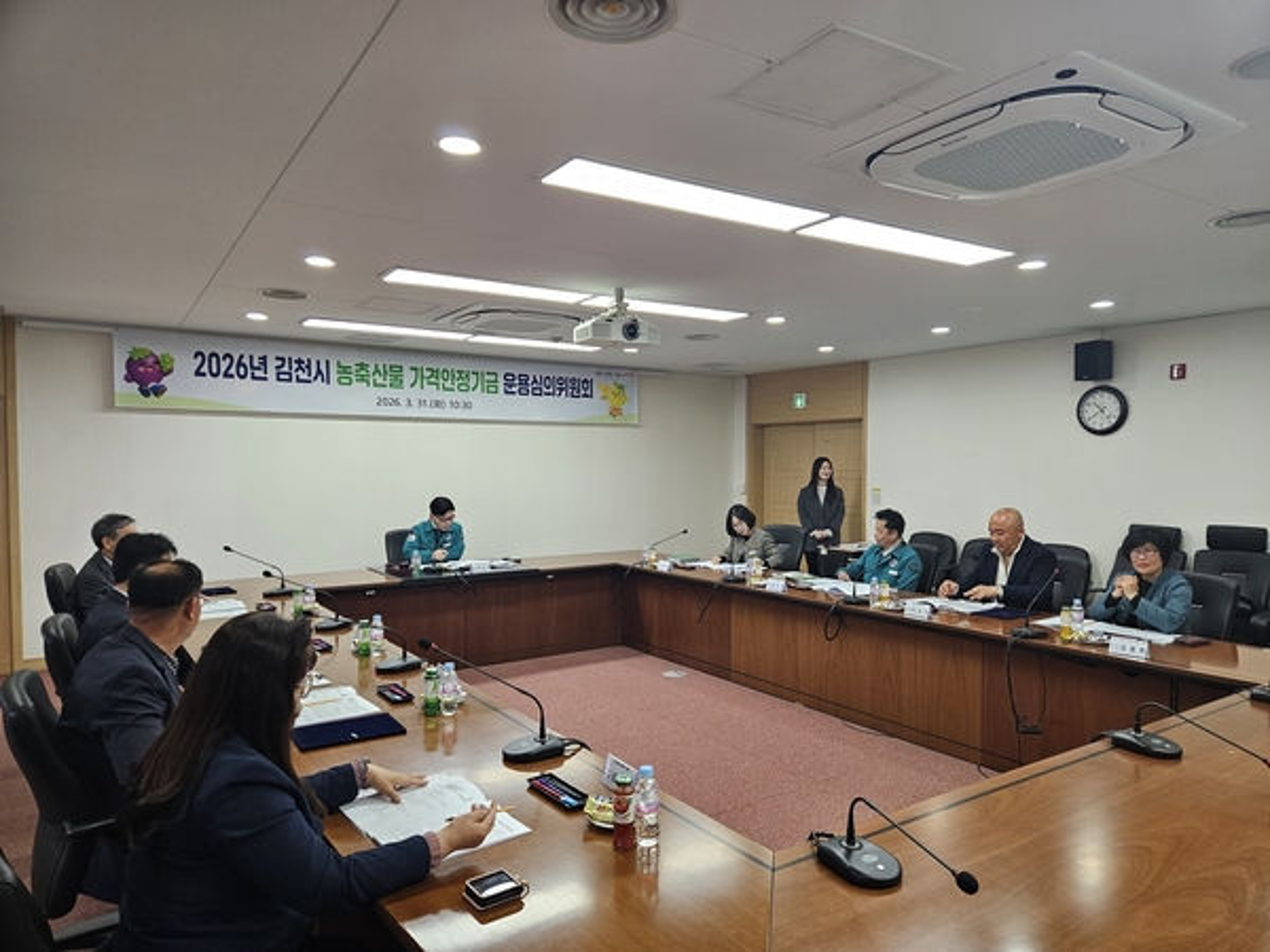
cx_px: 635
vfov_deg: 58.9
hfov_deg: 73.9
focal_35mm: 23
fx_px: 844
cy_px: 476
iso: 125
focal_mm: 5.4
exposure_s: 1/120
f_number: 1.8
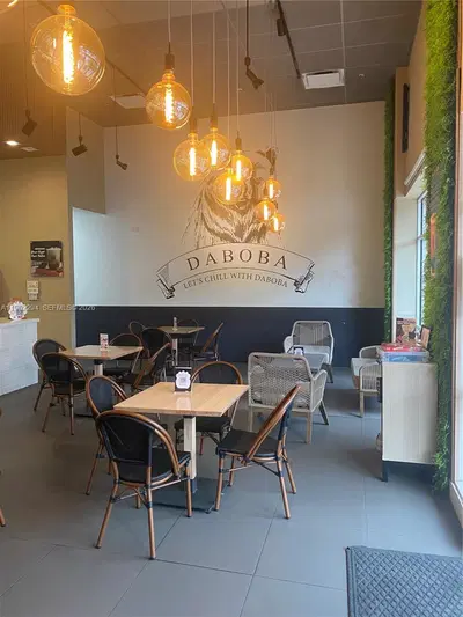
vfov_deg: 67.3
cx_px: 232
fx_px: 463
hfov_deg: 53.1
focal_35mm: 26
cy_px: 308
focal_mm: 4.25
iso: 80
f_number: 1.8
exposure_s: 1/60
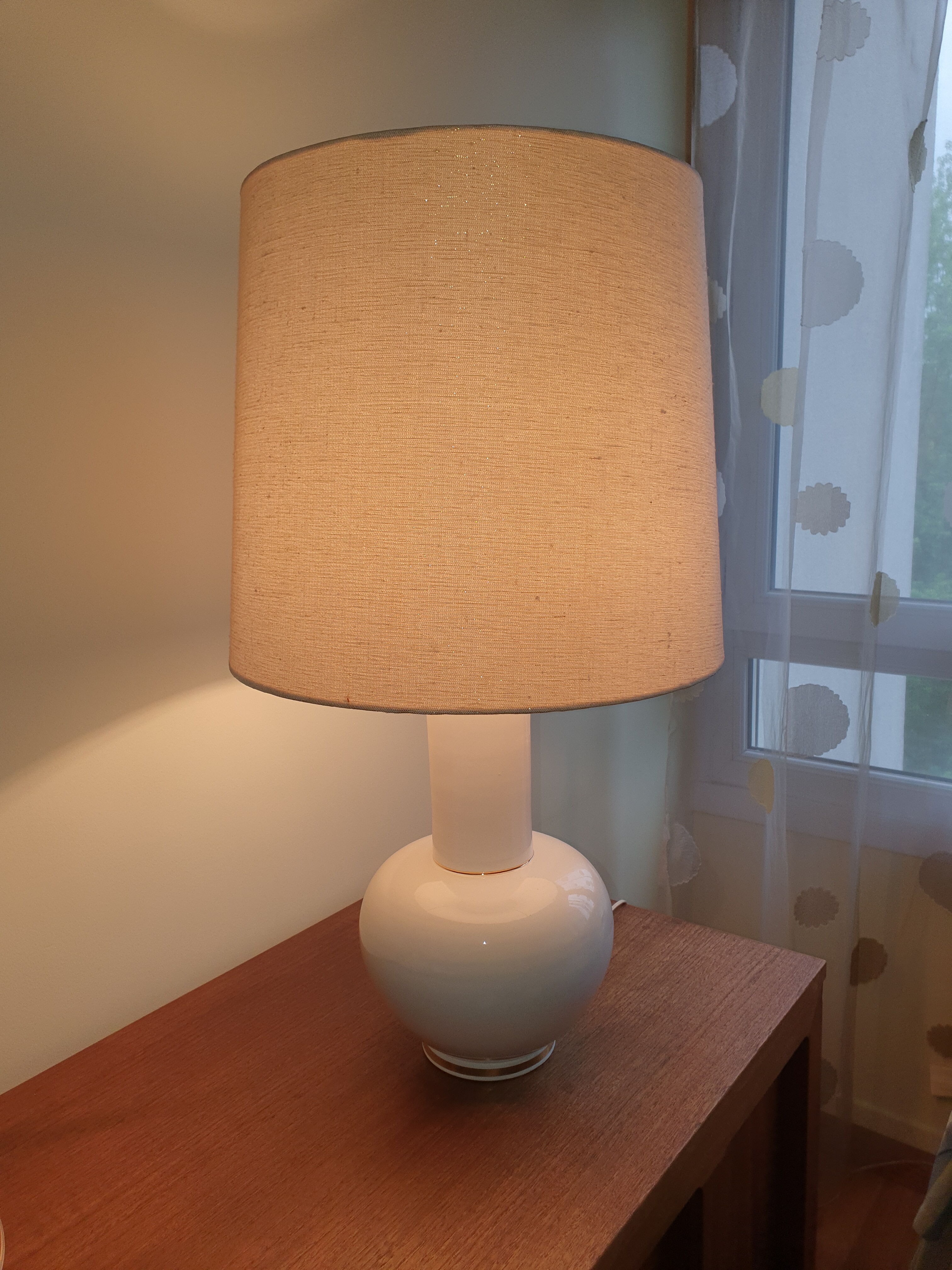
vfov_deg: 67.3
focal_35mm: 26
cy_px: 635
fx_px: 953
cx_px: 476
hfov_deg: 53.1
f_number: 2.4
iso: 50
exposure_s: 1/138
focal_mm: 4.32
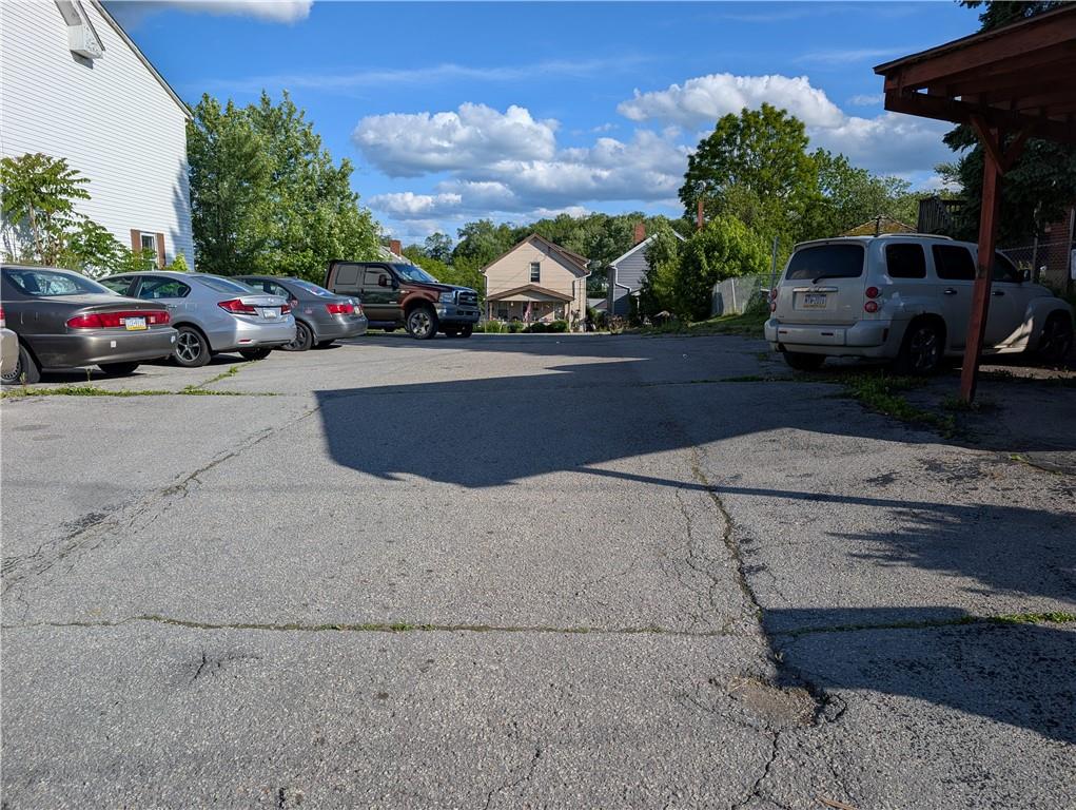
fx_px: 747
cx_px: 538
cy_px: 405
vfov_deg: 56.9
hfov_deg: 71.5
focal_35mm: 24
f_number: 1.68
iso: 21
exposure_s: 1/1764
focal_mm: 6.9
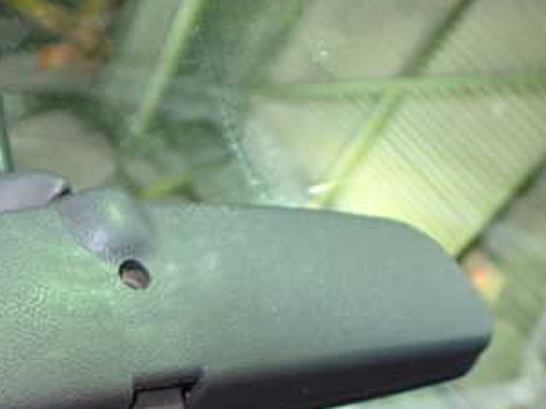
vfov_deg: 23.9
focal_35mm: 60
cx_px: 40
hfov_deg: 30.6
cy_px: 347
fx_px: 946
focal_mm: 5.4
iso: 800
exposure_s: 1/50
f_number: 2.3
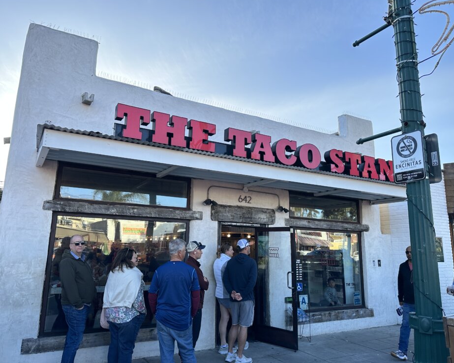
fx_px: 349
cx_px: 228
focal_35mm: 26
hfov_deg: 66.0
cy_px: 175
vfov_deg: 54.9
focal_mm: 6.86
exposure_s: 1/1357
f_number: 1.78
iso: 80
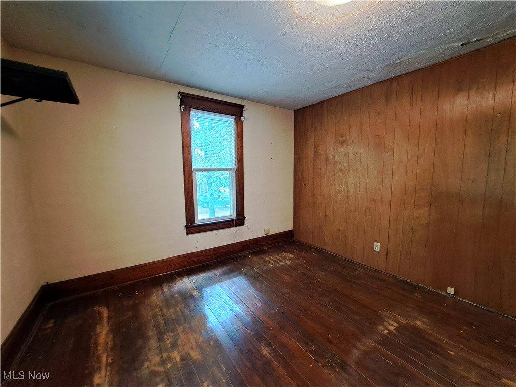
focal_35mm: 13
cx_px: 258
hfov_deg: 106.2
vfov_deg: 89.9
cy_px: 194
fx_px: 194
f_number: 2.2
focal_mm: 1.74
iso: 250
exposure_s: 1/24
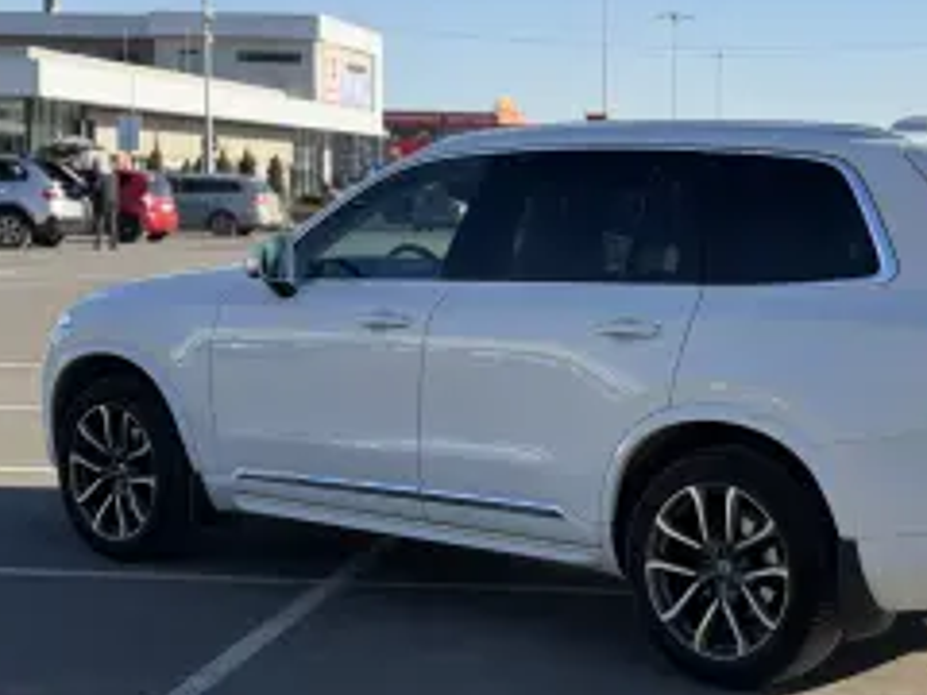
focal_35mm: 72
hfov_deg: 26.8
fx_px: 1928
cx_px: 633
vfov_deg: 20.4
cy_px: 425
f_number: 1.78
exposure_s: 1/3378
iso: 64
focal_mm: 6.76
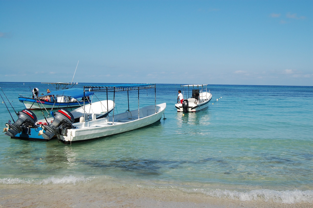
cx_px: 156
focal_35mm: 39
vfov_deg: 34.1
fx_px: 339
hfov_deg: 49.6
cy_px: 104
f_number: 11
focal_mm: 26
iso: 200
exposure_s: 1/400
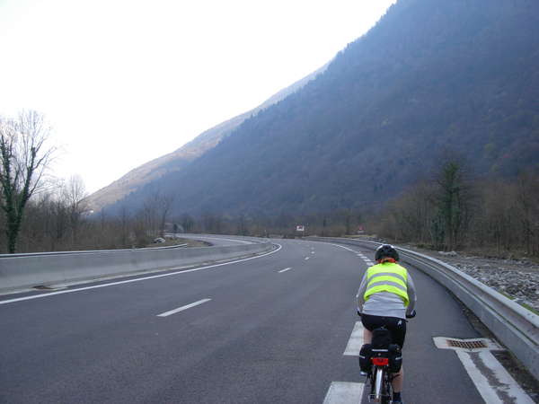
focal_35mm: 38
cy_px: 202
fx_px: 592
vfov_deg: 37.7
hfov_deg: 49.0
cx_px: 270
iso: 79
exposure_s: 1/256
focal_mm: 6.3
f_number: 2.9
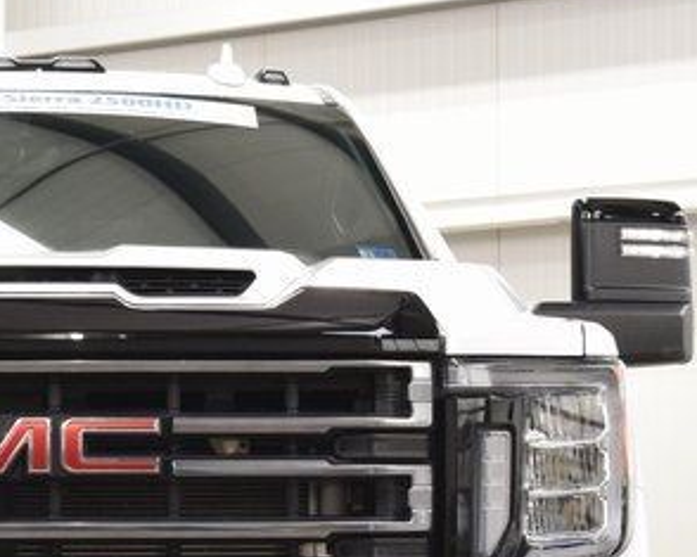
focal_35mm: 172
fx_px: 3539
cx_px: -5
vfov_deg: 8.9
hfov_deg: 11.1
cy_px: 629
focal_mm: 35
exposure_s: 1/30
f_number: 7.1
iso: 1100
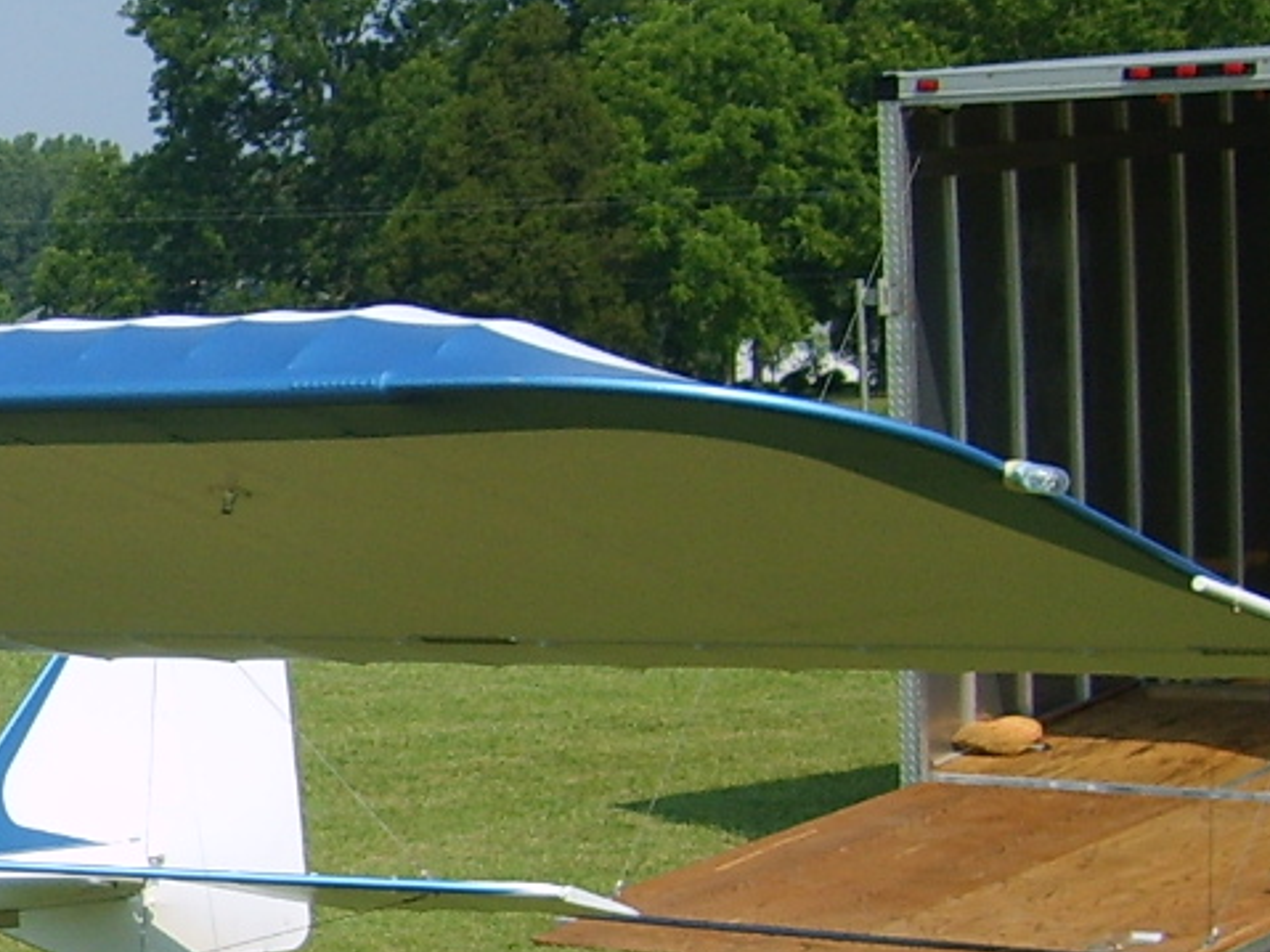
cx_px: -705
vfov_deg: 12.6
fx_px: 4291
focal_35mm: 117
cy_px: 668
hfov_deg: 15.4
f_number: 7.1
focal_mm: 5.8
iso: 50
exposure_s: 1/180
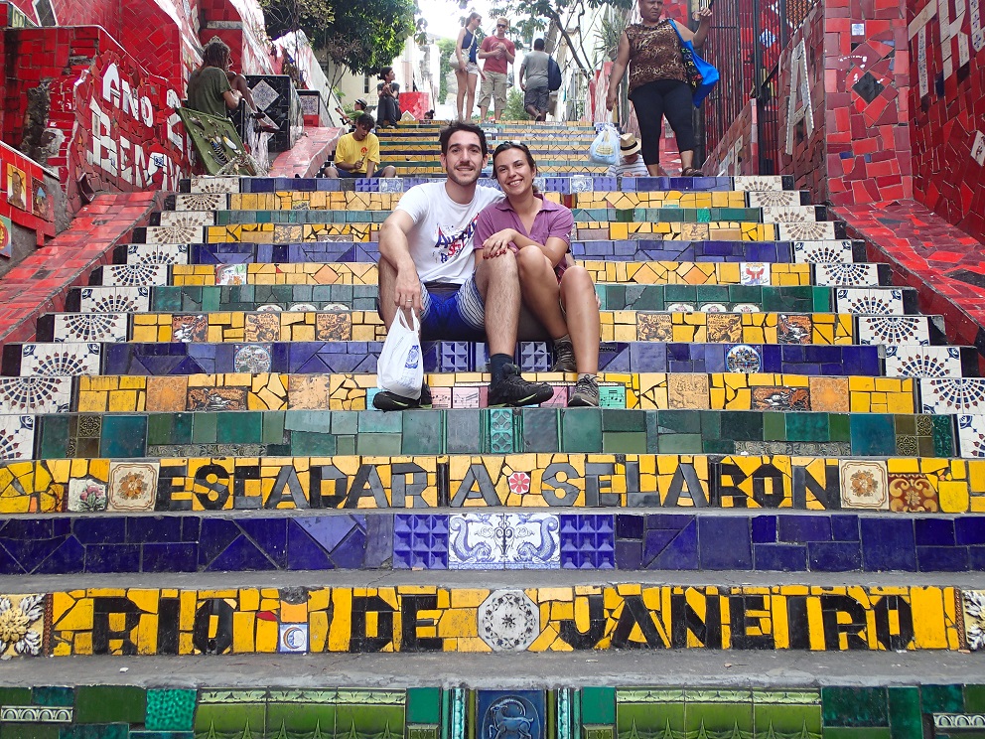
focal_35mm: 35
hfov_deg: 52.6
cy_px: 370
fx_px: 996
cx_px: 492
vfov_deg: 40.7
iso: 100
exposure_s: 1/100
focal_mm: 6.42
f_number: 3.5
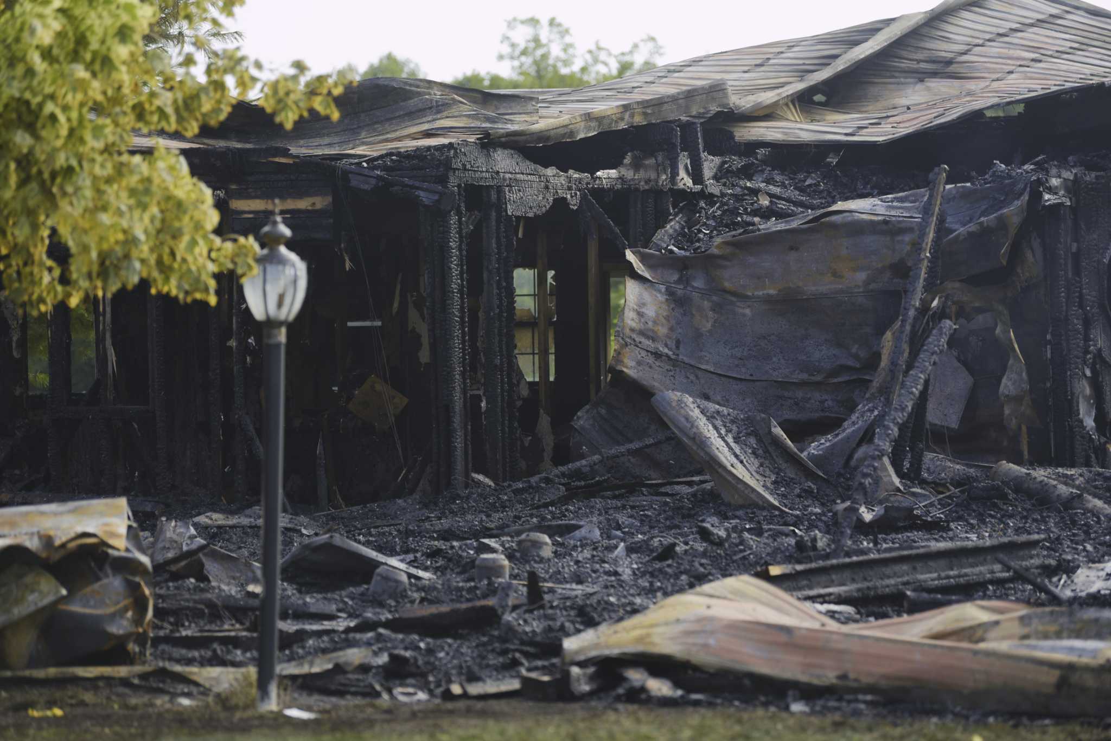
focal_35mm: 140
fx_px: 4322
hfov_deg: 14.6
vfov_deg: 9.8
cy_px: 370
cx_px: 556
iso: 320
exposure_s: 1/2500
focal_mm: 140
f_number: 3.2
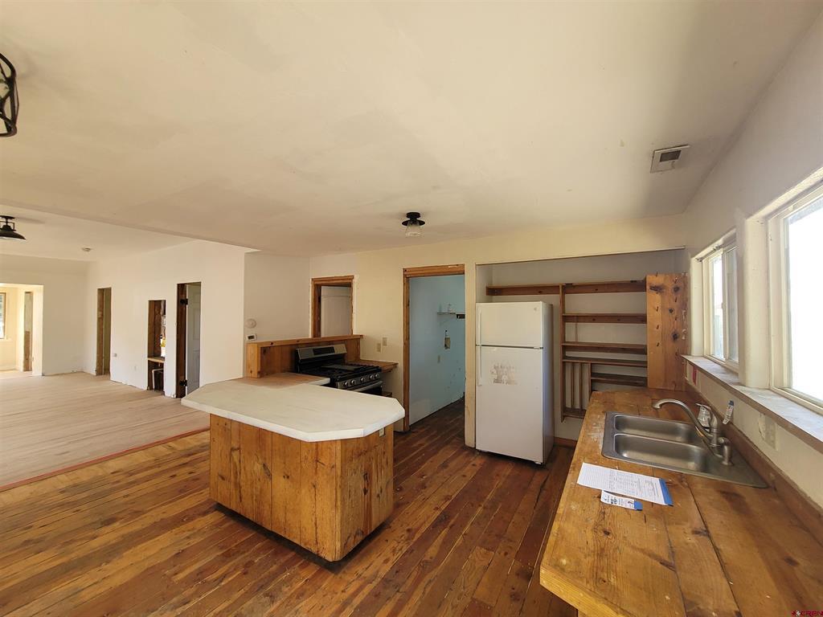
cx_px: 412
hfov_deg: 106.2
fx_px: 309
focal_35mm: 13
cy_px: 308
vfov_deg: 89.9
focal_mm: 2.2
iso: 125
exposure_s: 1/100
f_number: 2.2
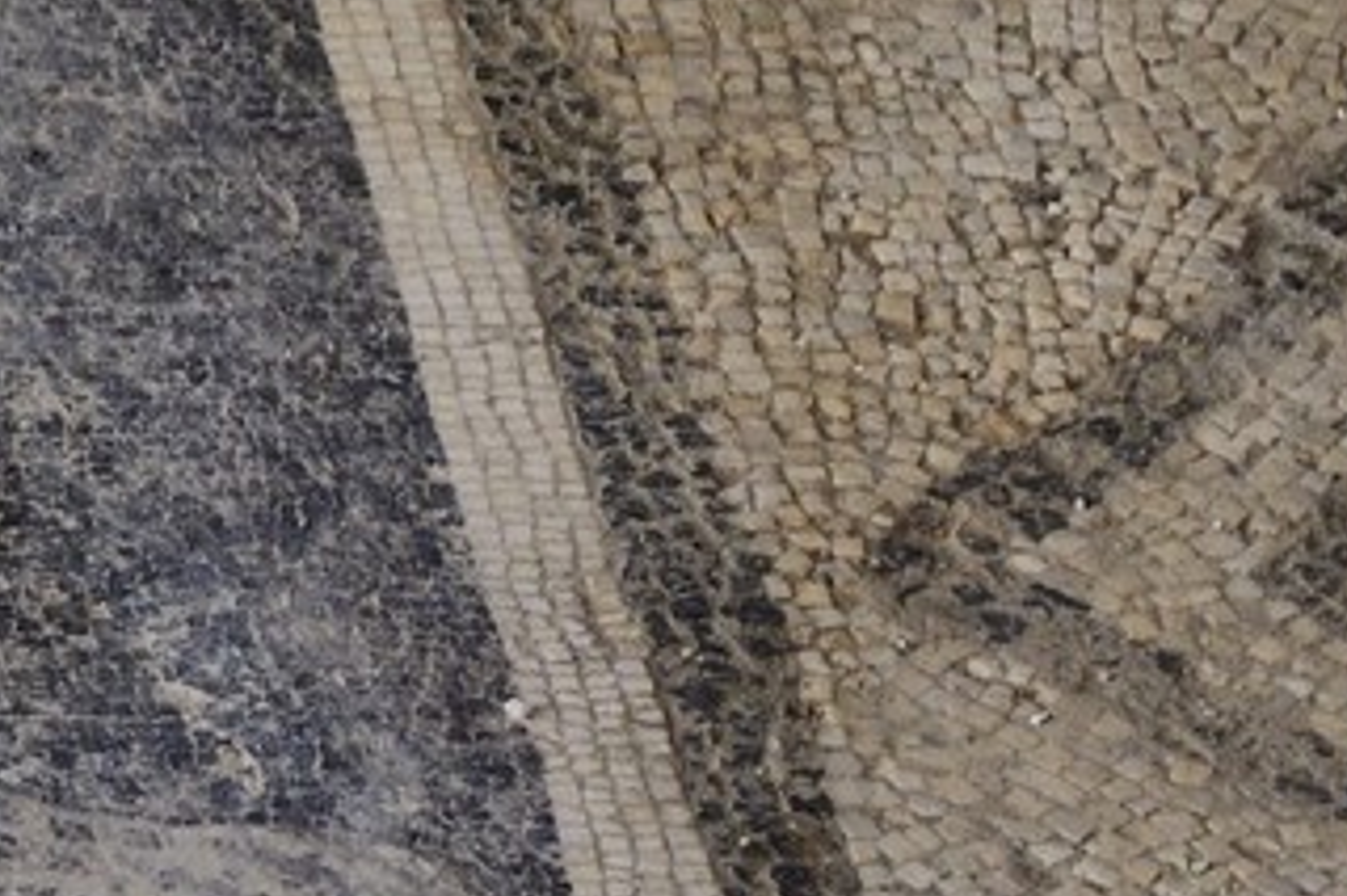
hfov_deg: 6.3
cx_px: -1890
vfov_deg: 4.4
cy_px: 147
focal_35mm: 310
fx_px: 11593
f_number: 5.6
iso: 800
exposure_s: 1/40
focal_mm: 62
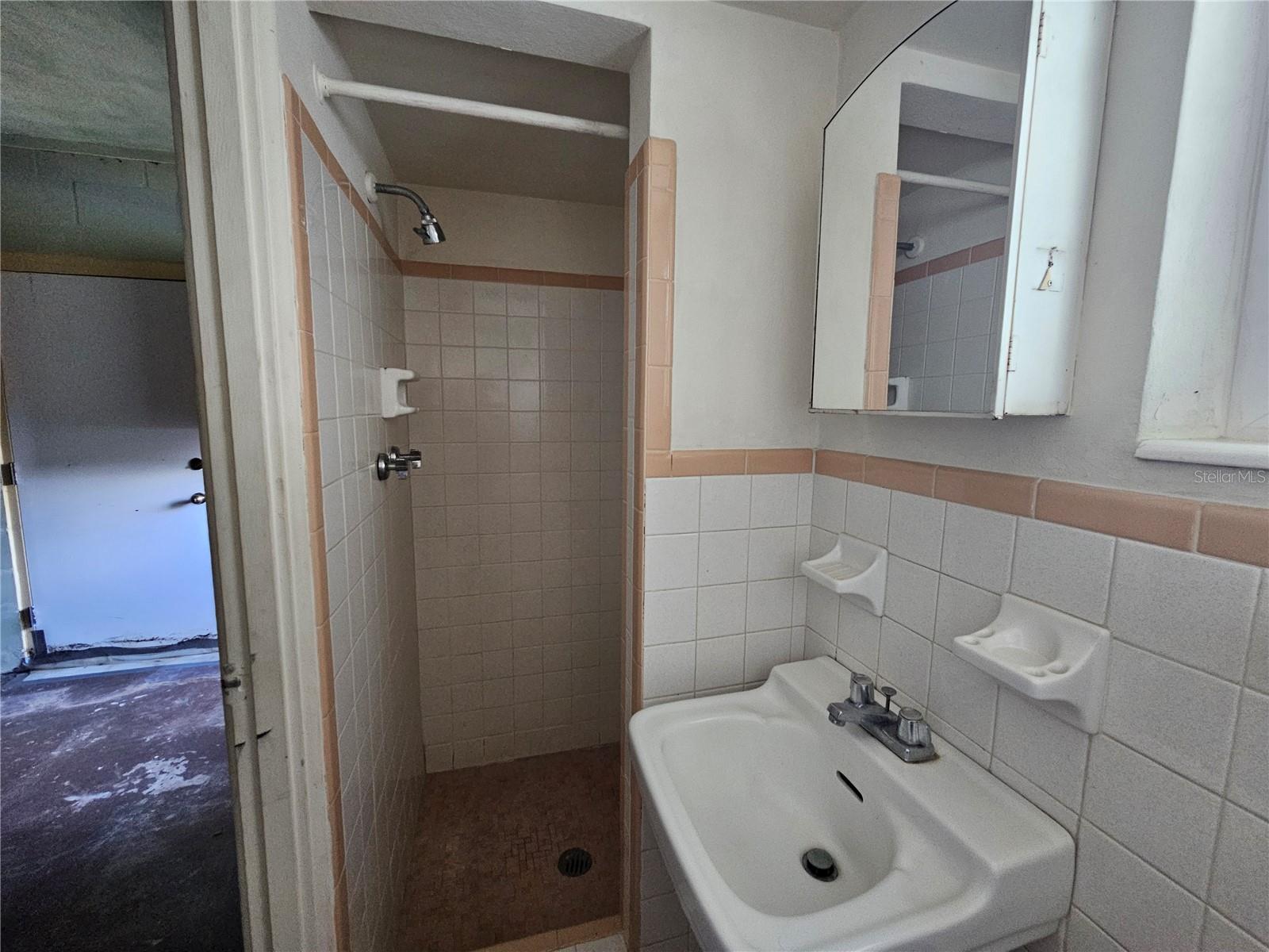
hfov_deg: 106.2
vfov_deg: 89.9
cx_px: 634
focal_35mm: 13
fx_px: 477
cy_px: 476
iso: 640
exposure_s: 1/30
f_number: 2.2
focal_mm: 2.2
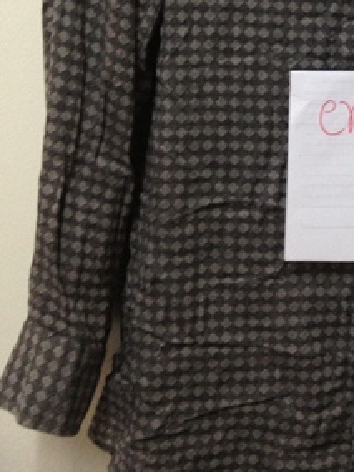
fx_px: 1077
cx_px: 391
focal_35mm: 79
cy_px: 2
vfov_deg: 23.7
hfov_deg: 18.0
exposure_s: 1/20
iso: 125
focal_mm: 4.28
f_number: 2.4
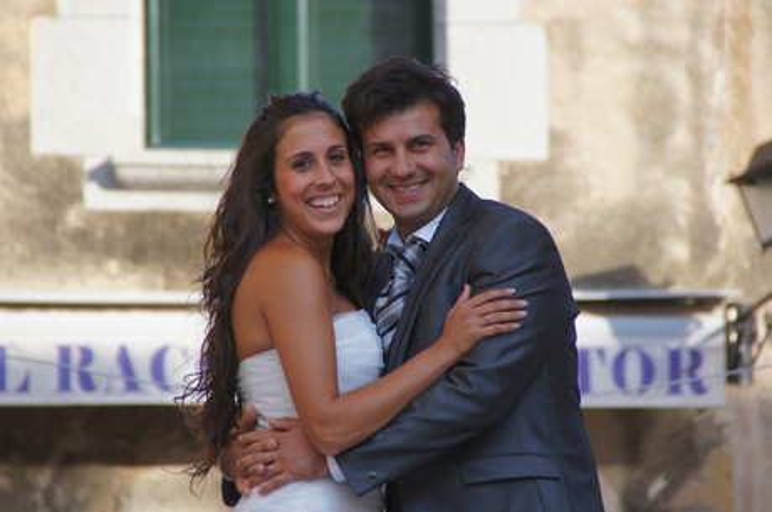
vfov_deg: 4.6
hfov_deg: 6.9
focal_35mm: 300
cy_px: 256
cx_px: 386
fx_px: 6422
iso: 400
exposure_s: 1/320
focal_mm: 200
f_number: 6.3
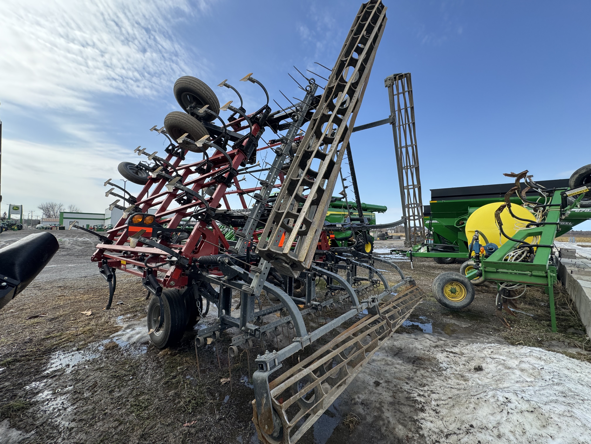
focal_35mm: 14
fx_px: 239
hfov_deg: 102.1
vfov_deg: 85.7
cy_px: 222
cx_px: 296
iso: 50
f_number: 2.2
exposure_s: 1/868
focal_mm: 2.22
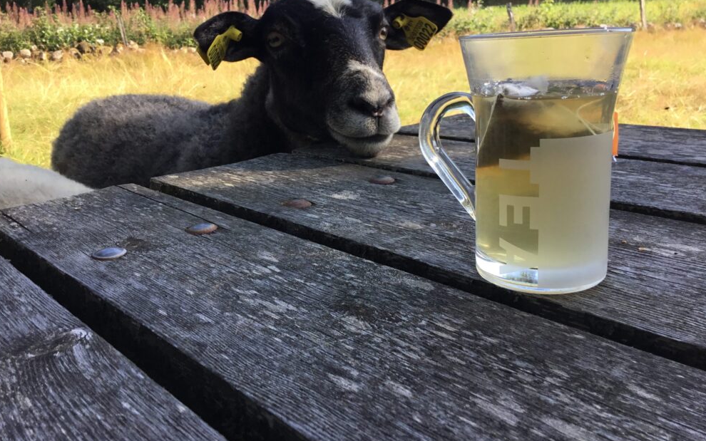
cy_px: 187
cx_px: 344
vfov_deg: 37.2
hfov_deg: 56.7
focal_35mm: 34
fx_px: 654
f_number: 2.4
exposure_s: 1/298
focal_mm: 3.3
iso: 25
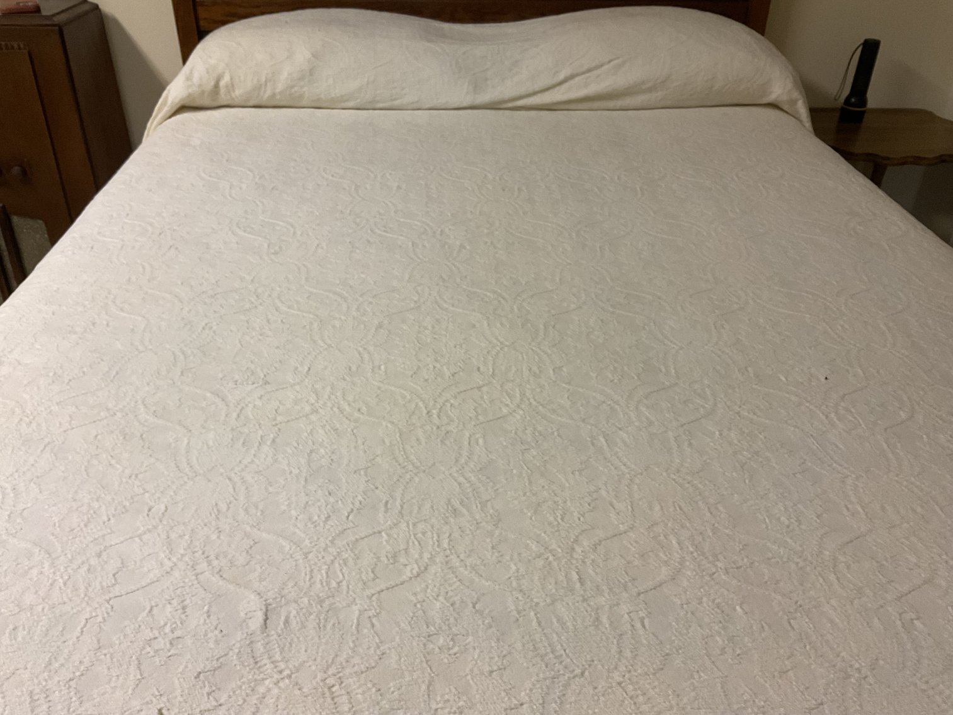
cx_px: 476
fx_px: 798
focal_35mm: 29
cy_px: 358
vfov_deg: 48.2
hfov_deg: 61.7
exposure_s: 1/60
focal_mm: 3
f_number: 1.8
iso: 80
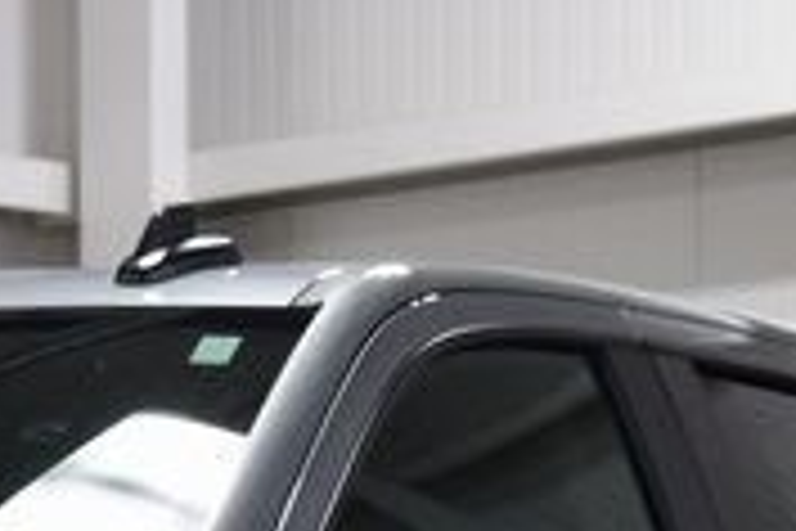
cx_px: -324
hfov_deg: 6.5
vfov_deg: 4.3
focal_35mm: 312
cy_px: 1208
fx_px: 6898
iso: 400
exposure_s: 1/20
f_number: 6.3
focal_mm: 36
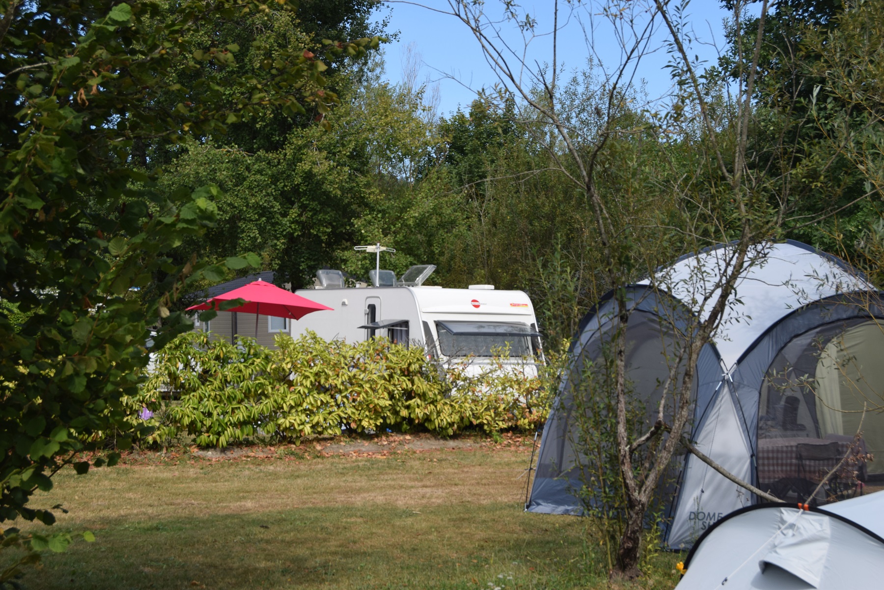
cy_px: 295
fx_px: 1289
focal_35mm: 52
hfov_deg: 37.9
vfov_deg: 25.8
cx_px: 442
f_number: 8
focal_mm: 35
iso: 200
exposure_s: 1/250
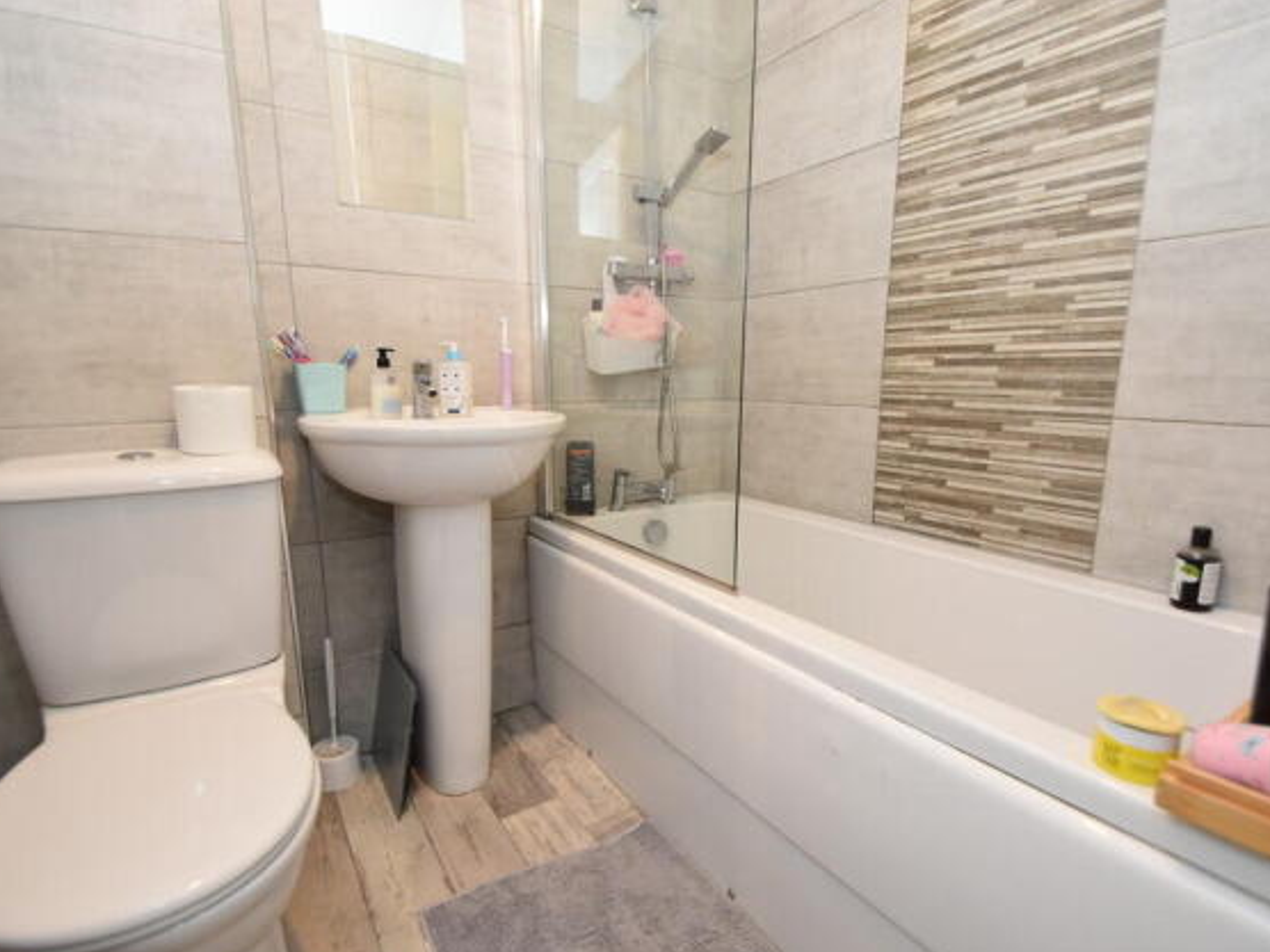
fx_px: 624
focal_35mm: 17
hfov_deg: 91.0
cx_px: 638
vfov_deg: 74.7
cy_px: 492
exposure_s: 1/60
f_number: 4
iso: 800
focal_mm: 10
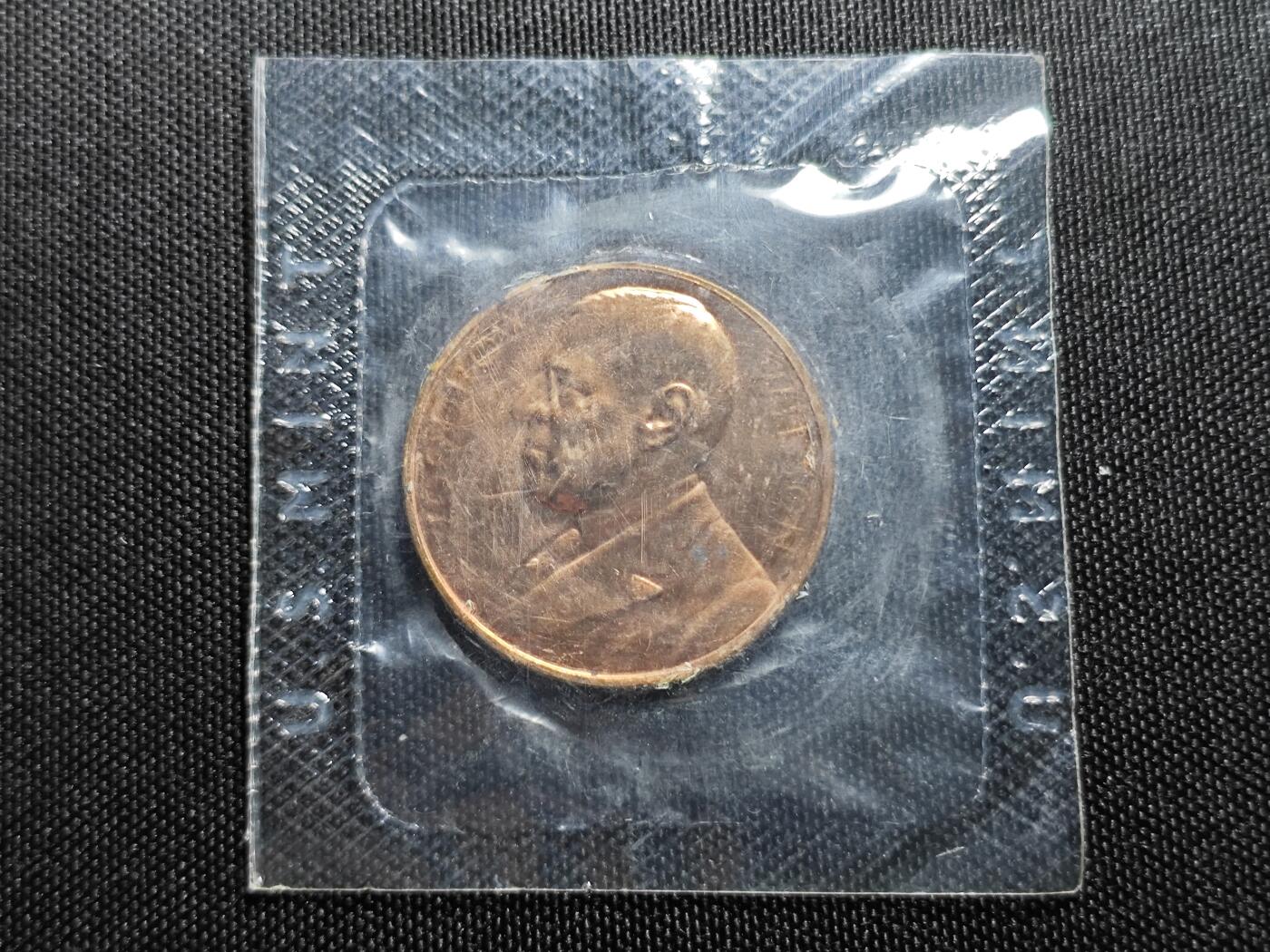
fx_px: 1798
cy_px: 476
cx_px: 635
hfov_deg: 38.9
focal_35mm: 49
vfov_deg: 29.7
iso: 125
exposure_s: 1/50
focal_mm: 5.84
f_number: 1.6
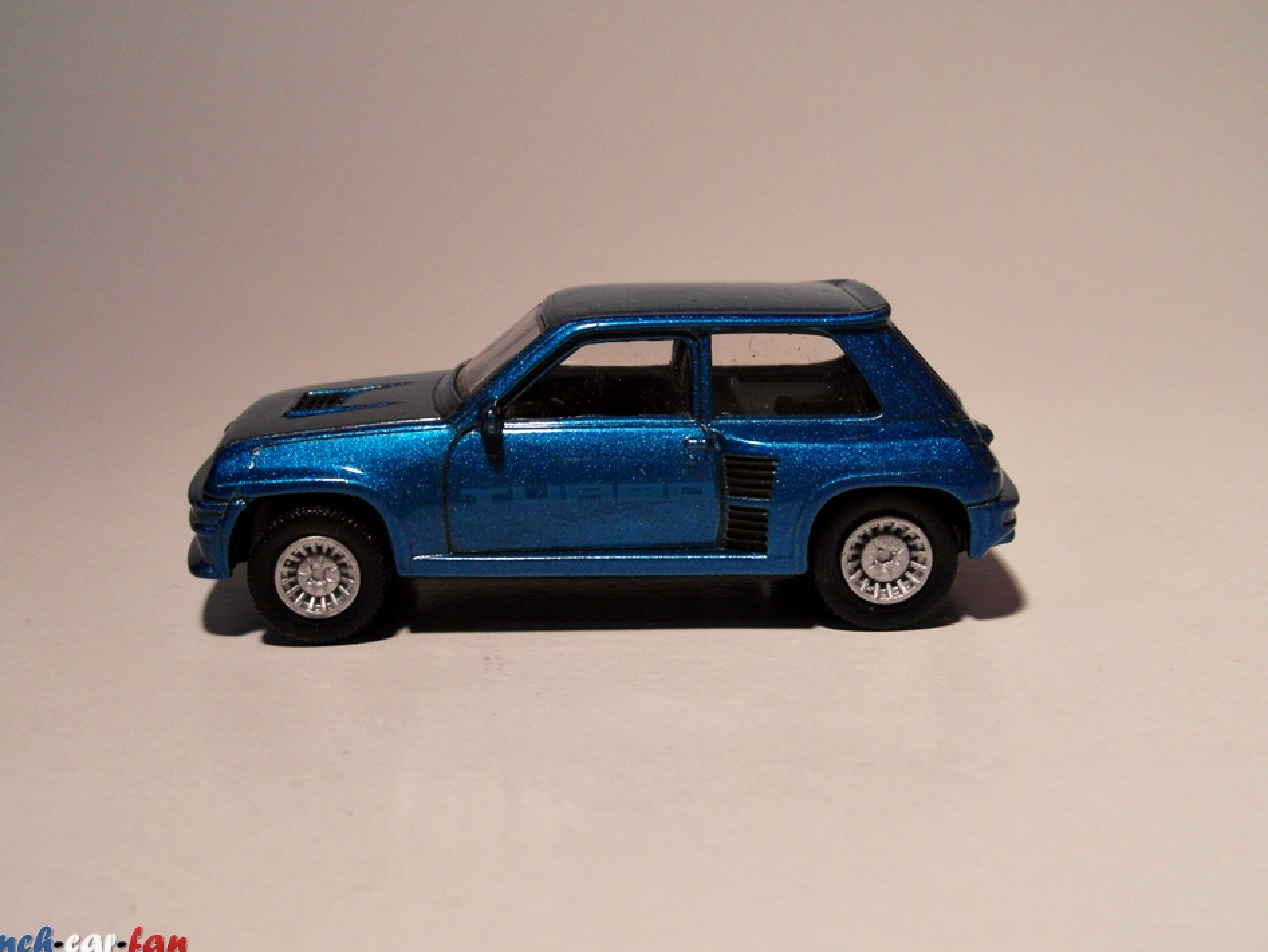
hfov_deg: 34.3
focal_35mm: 56
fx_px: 2052
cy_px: 460
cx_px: 617
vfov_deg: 26.1
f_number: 3.6
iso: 200
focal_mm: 8.7
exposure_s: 1/30
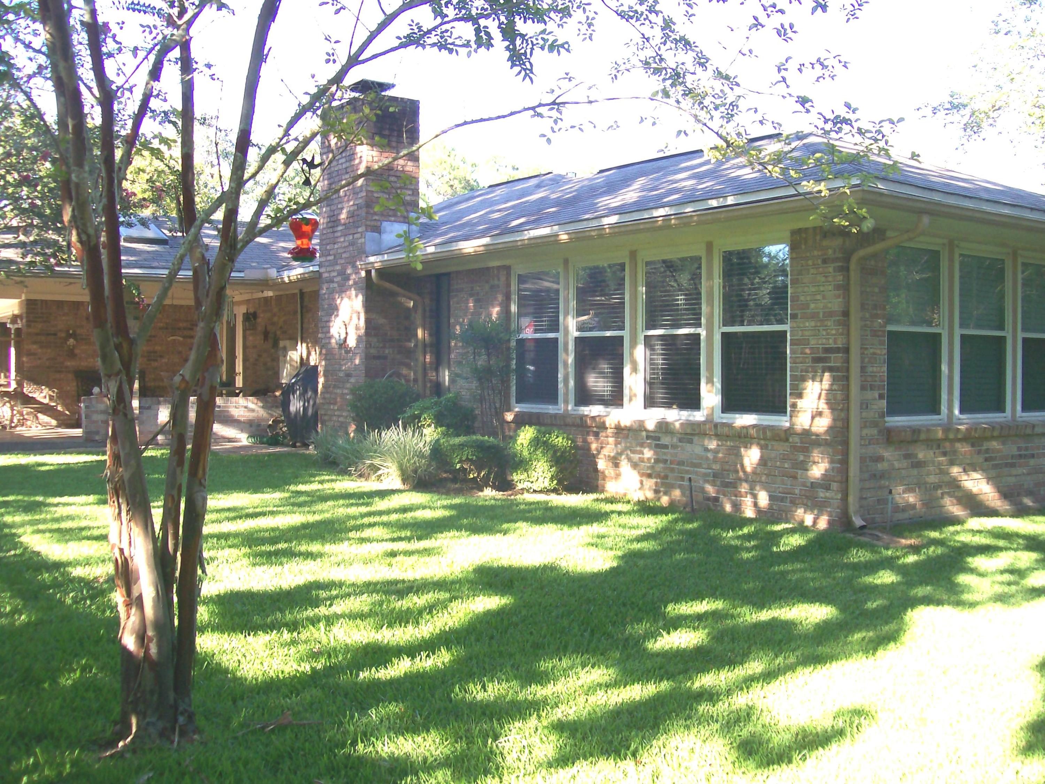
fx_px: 1087
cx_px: 522
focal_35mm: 36
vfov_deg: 39.7
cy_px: 392
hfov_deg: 51.4
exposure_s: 1/151
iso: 80
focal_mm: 6
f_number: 2.7
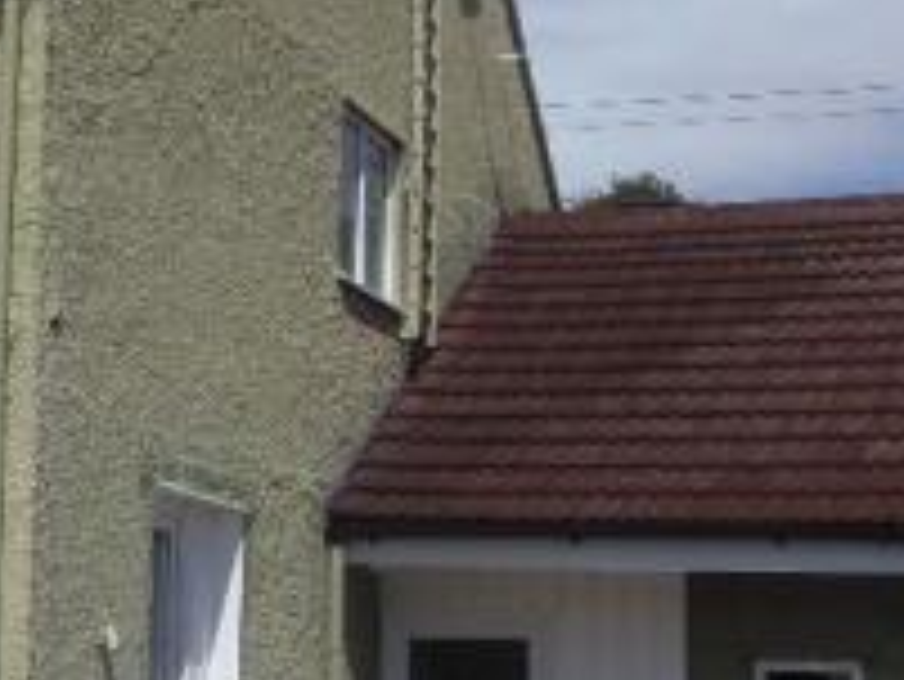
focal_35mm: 87
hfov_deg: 20.9
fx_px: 2273
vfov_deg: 17.0
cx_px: -191
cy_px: 390
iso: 64
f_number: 5.8
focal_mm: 5.5
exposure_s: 1/500
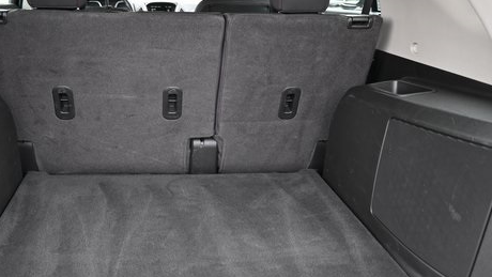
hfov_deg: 55.9
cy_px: 124
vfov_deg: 33.7
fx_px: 457
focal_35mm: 35
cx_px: 184
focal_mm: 16
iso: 450
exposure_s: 1/125
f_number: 3.5
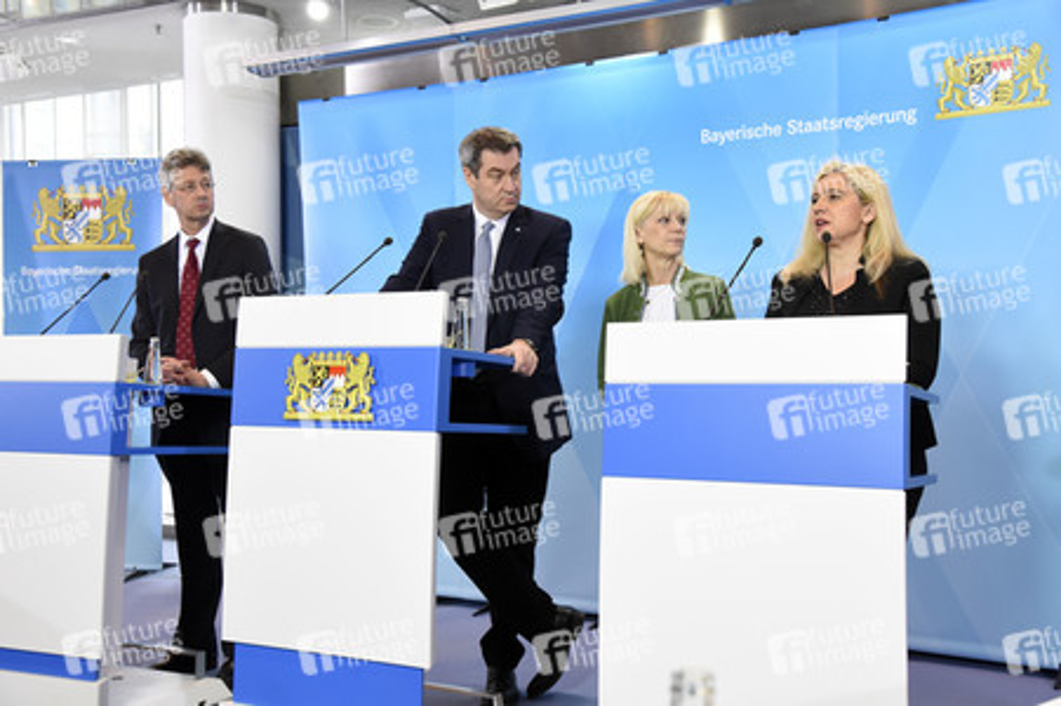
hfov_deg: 44.5
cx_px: 530
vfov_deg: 30.5
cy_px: 353
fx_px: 1296
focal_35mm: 44
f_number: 6.3
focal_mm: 44
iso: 3200
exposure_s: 1/100
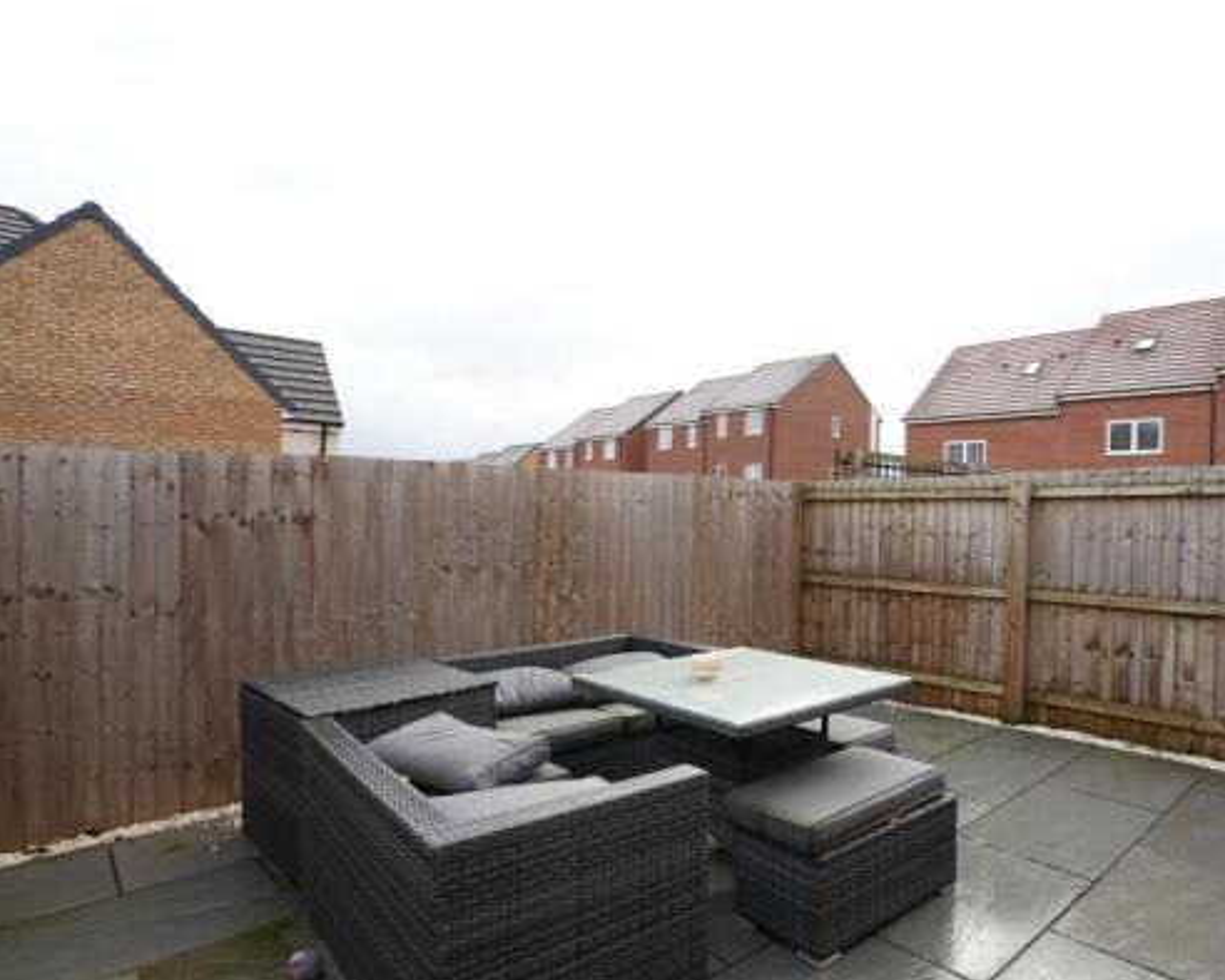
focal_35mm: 20
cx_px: 731
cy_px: 509
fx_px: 725
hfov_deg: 79.5
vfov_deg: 68.1
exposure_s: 1/125
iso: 500
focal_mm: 16
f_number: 8
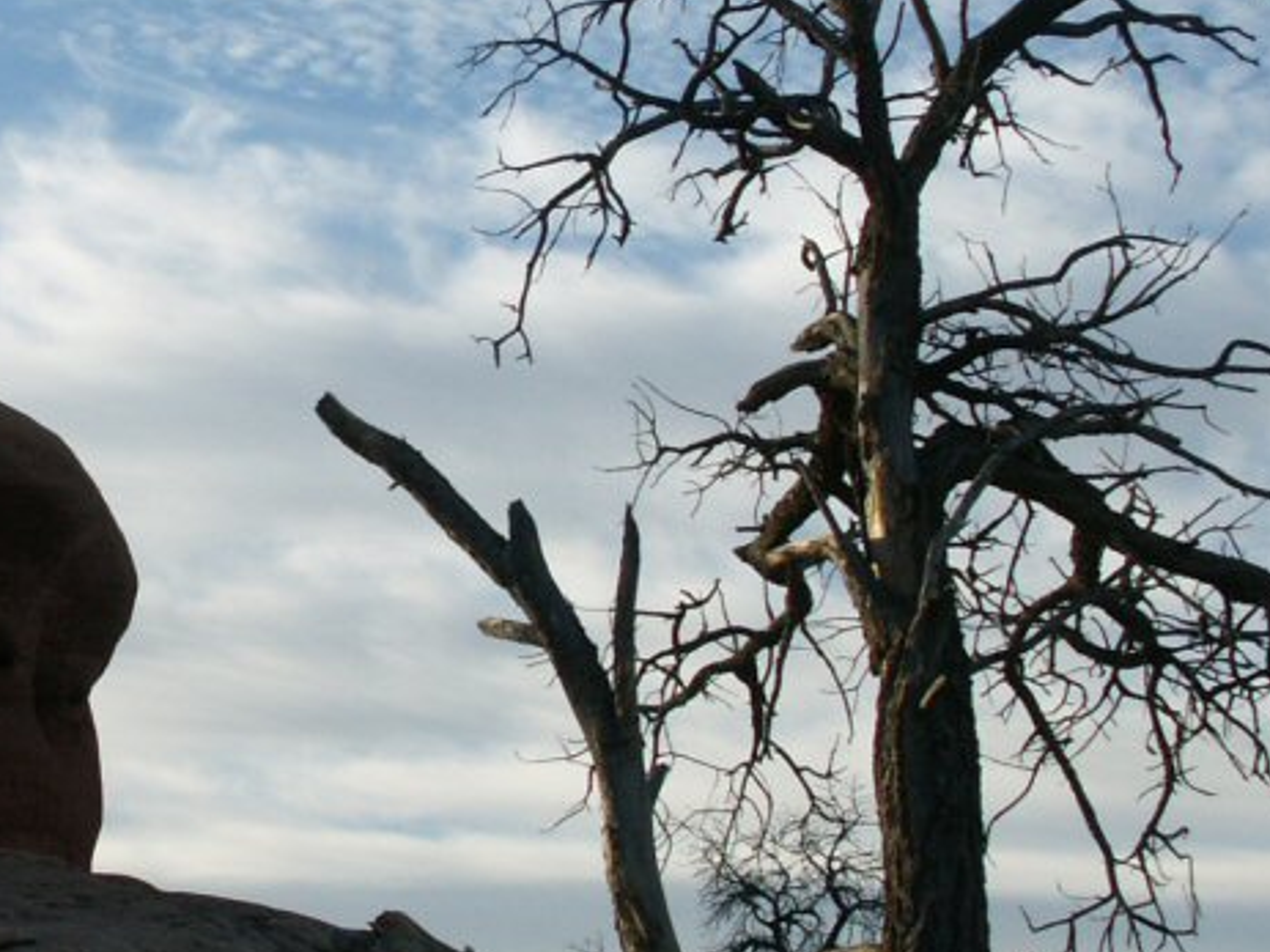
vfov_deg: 12.5
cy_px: 412
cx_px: -1
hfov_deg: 16.4
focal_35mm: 118
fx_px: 4328
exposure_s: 1/250
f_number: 6.3
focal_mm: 10.56
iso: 64
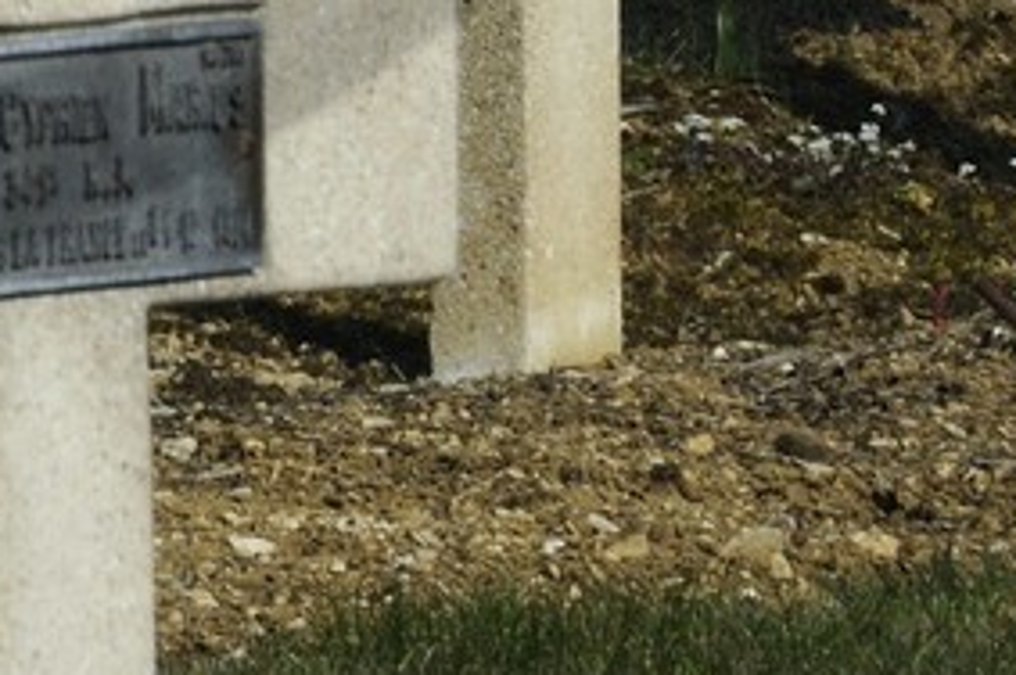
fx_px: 31854
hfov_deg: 1.8
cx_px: -427
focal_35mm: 1130
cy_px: -1192
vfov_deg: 1.2
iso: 200
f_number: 18
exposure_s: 1/200
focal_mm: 200
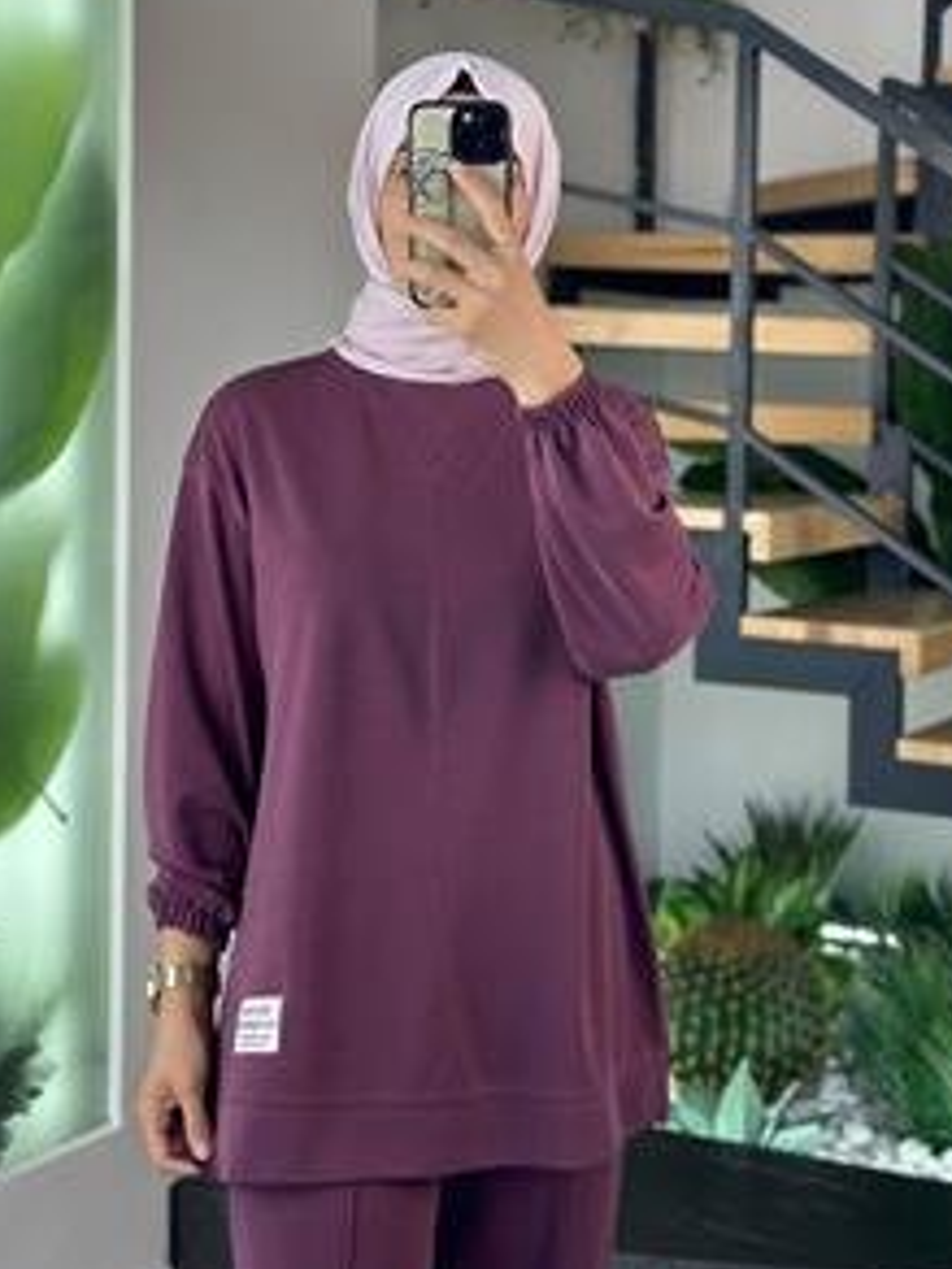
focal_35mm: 68
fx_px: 2493
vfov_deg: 28.4
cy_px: 419
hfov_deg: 21.6
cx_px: 439
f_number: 1.78
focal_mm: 6.86
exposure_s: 1/257
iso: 80
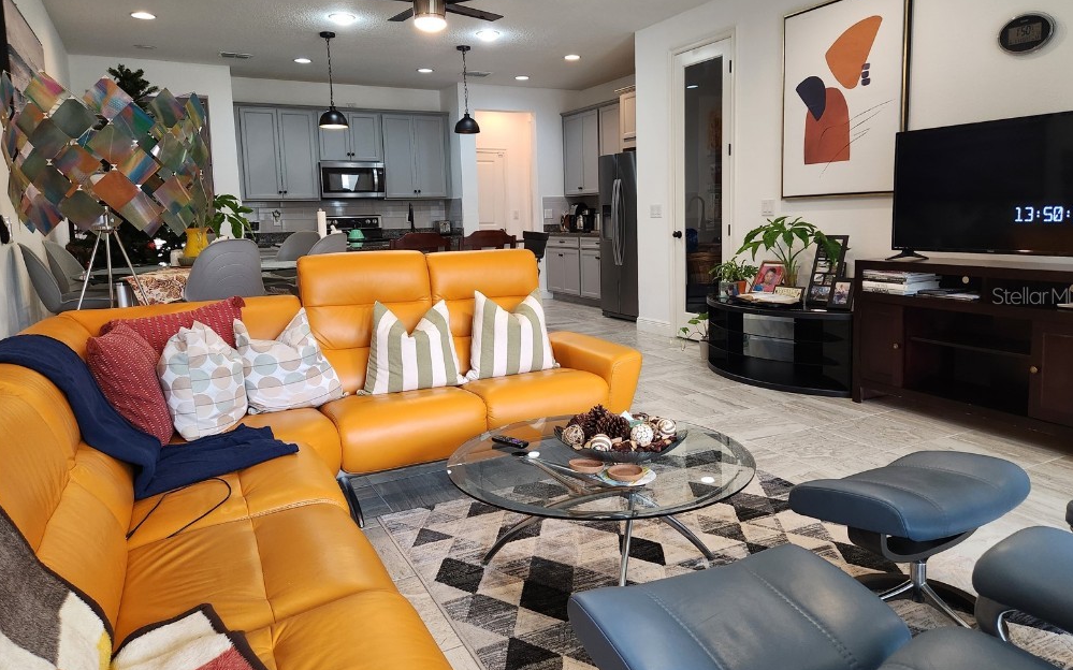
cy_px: 295
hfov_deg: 72.6
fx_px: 731
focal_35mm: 25
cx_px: 543
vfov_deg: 49.2
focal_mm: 5.4
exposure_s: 1/120
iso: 250
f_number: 1.8
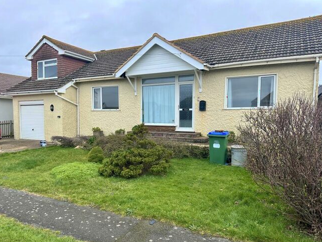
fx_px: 242
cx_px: 153
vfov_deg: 53.0
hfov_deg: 67.2
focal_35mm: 26
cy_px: 130
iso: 80
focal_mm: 6.86
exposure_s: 1/2203
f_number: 1.78
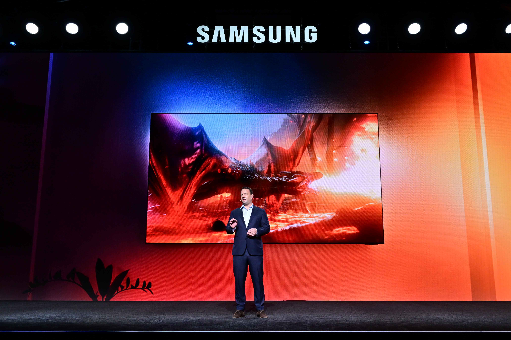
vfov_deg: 37.9
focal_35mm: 35
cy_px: 170
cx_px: 256
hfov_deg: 54.4
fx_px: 497
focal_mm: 35
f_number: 10
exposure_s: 1/80
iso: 1600
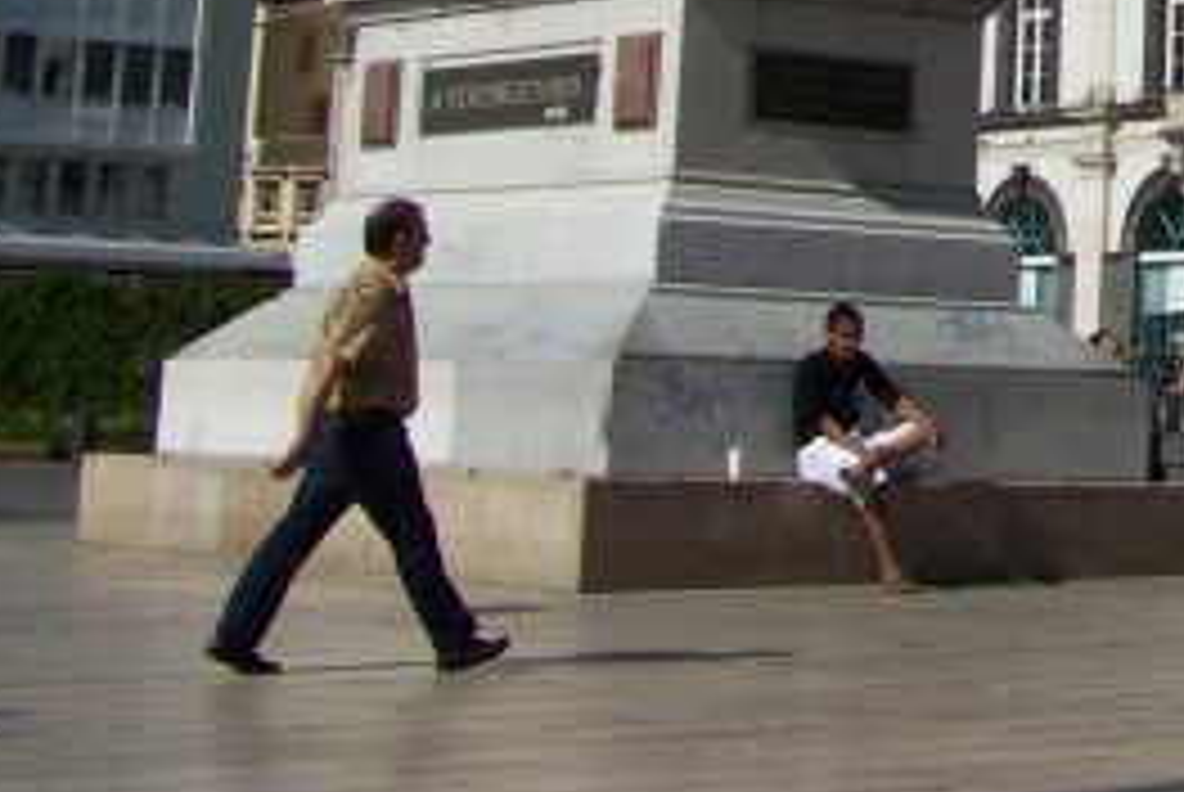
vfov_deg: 11.0
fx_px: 3951
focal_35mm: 120
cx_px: 1693
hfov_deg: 15.9
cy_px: -450
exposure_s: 1/500
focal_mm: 6.3
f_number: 5.6
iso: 64
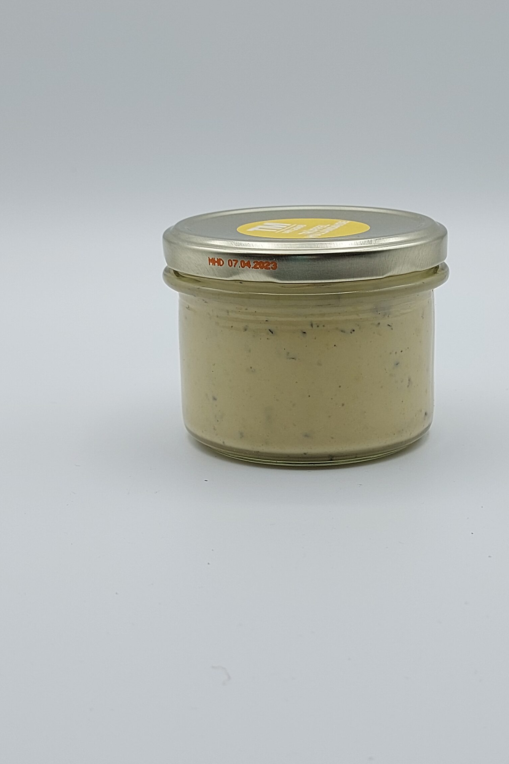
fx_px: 594
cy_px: 348
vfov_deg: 65.4
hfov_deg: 46.3
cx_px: 292
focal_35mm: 28
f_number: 1.8
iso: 32
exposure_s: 1/399
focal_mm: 5.23
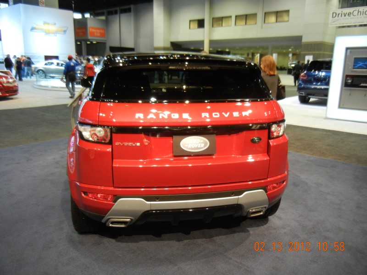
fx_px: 318
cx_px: 184
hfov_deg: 60.0
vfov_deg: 46.8
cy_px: 138
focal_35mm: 30
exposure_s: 1/60
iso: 396
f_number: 3.5
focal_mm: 5.4
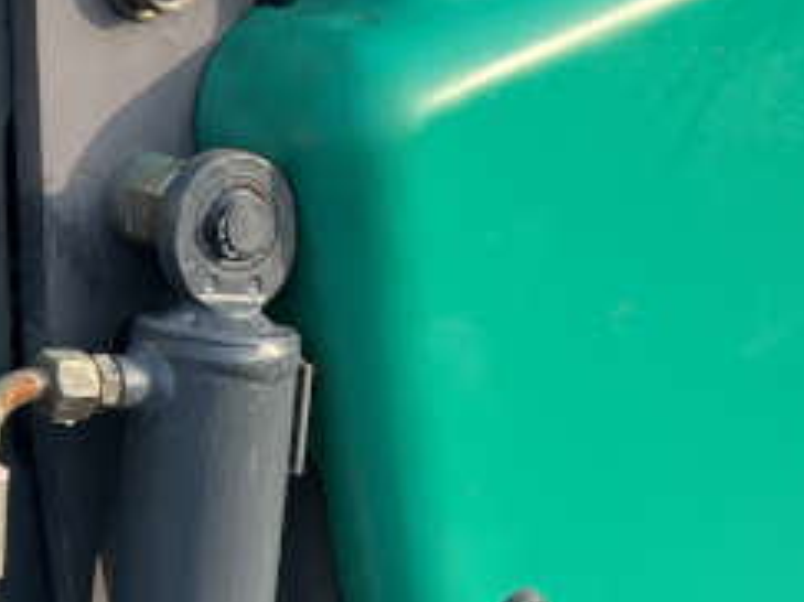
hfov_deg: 18.2
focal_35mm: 107
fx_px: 2484
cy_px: 546
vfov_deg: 13.7
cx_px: 685
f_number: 1.5
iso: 50
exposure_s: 1/1488
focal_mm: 5.7
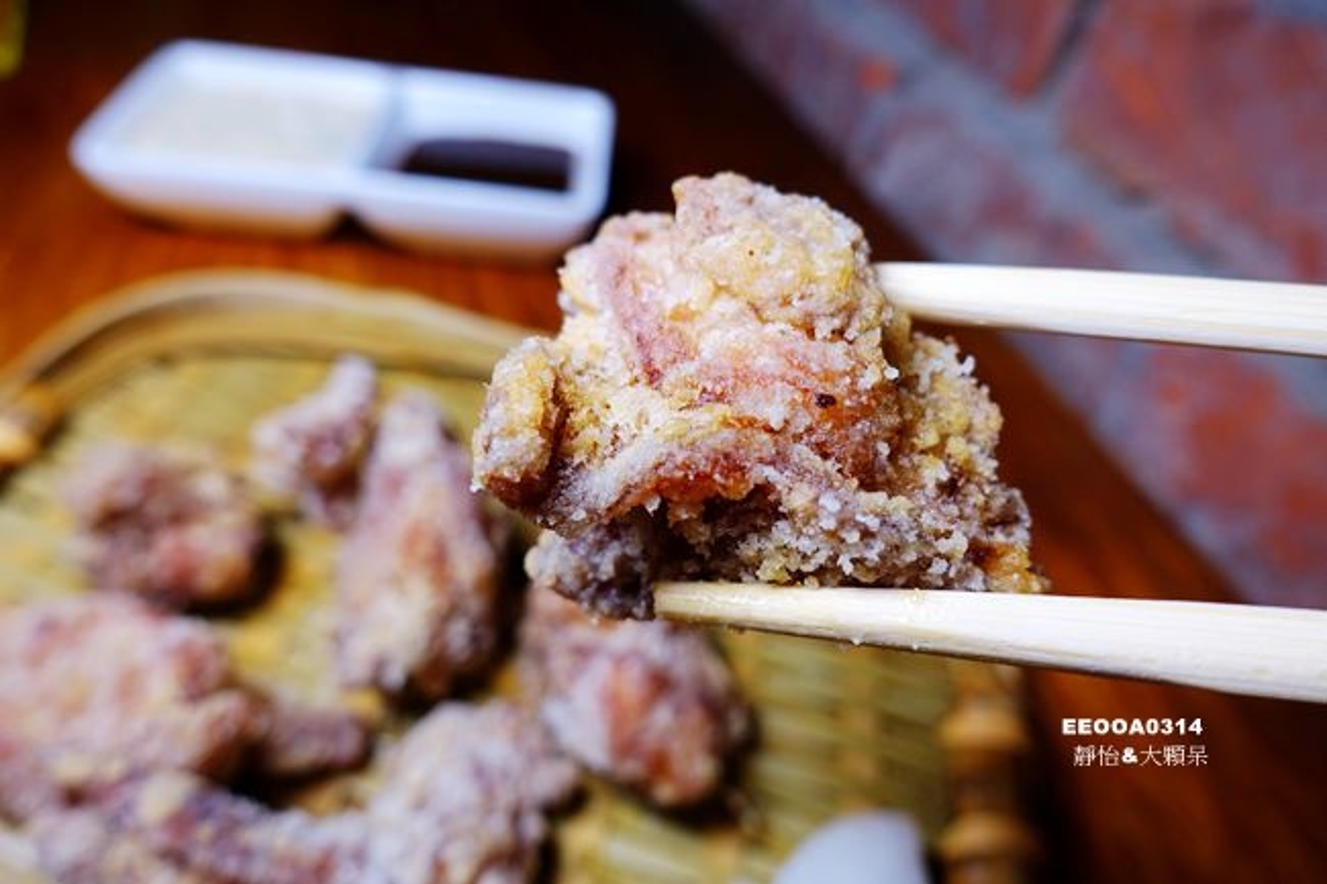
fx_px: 884
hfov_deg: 73.8
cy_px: 442
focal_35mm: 24
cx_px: 664
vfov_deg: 53.1
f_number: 3.2
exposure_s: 1/80
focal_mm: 8.8
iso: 125
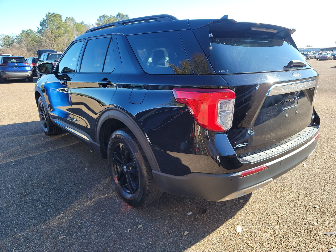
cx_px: 168
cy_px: 126
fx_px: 233
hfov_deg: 71.6
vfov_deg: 56.8
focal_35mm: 24
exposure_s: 1/165
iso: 50
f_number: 1.8
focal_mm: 6.7
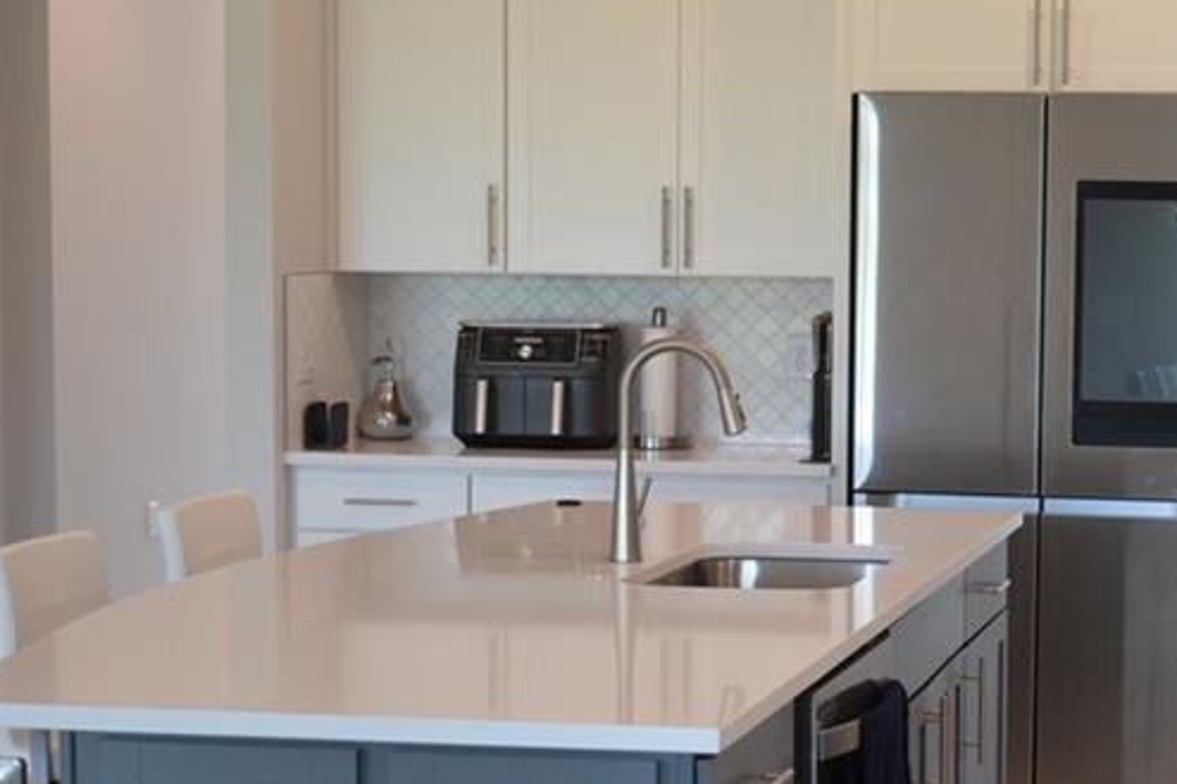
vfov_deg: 14.1
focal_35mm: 97
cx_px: 946
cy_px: 471
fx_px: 3170
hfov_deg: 20.8
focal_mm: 20
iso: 400
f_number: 4
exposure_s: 1/60
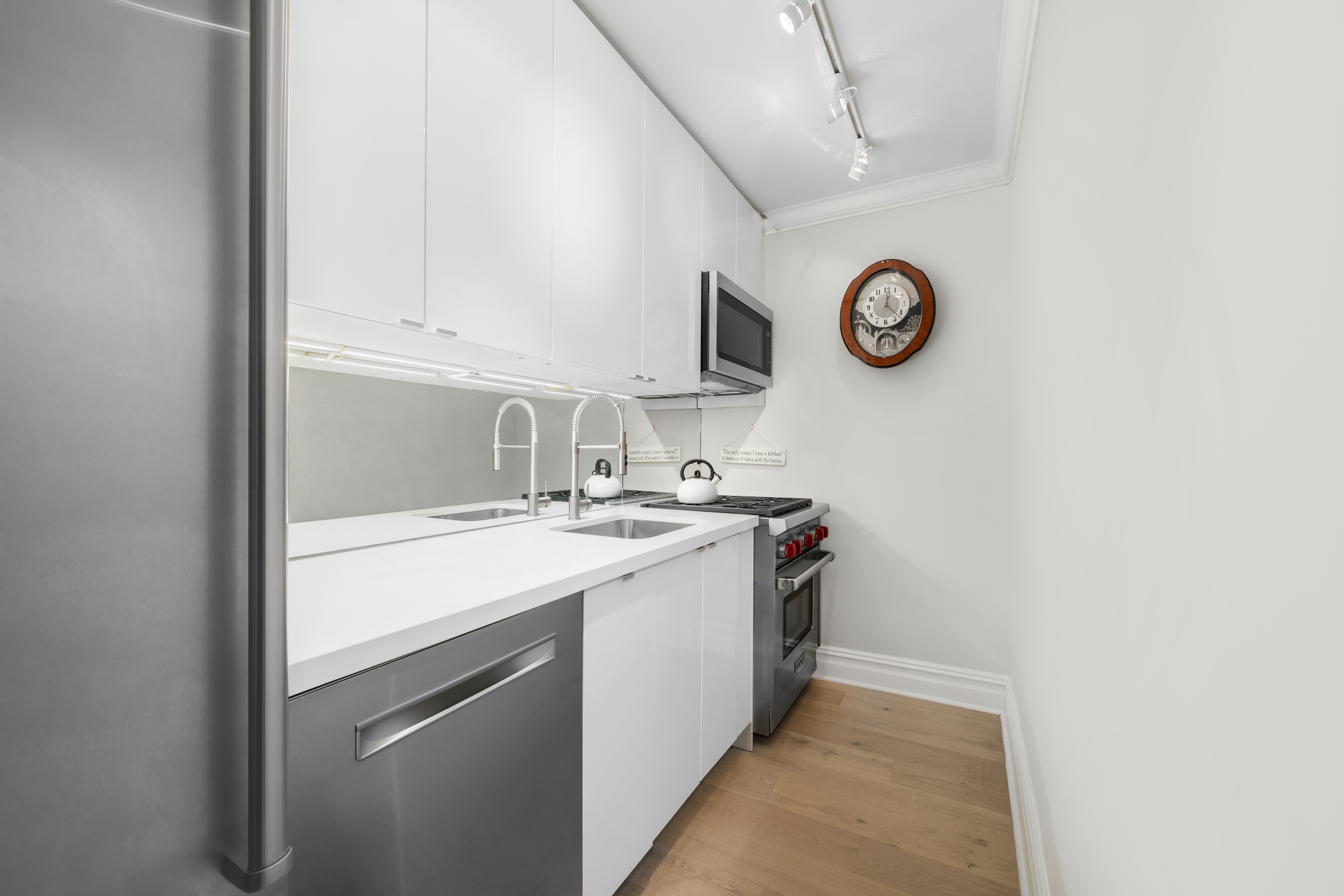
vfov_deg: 81.2
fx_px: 523
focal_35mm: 14
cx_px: 672
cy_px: 448
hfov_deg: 104.3
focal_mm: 14
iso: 500
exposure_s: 1/1.67
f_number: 13
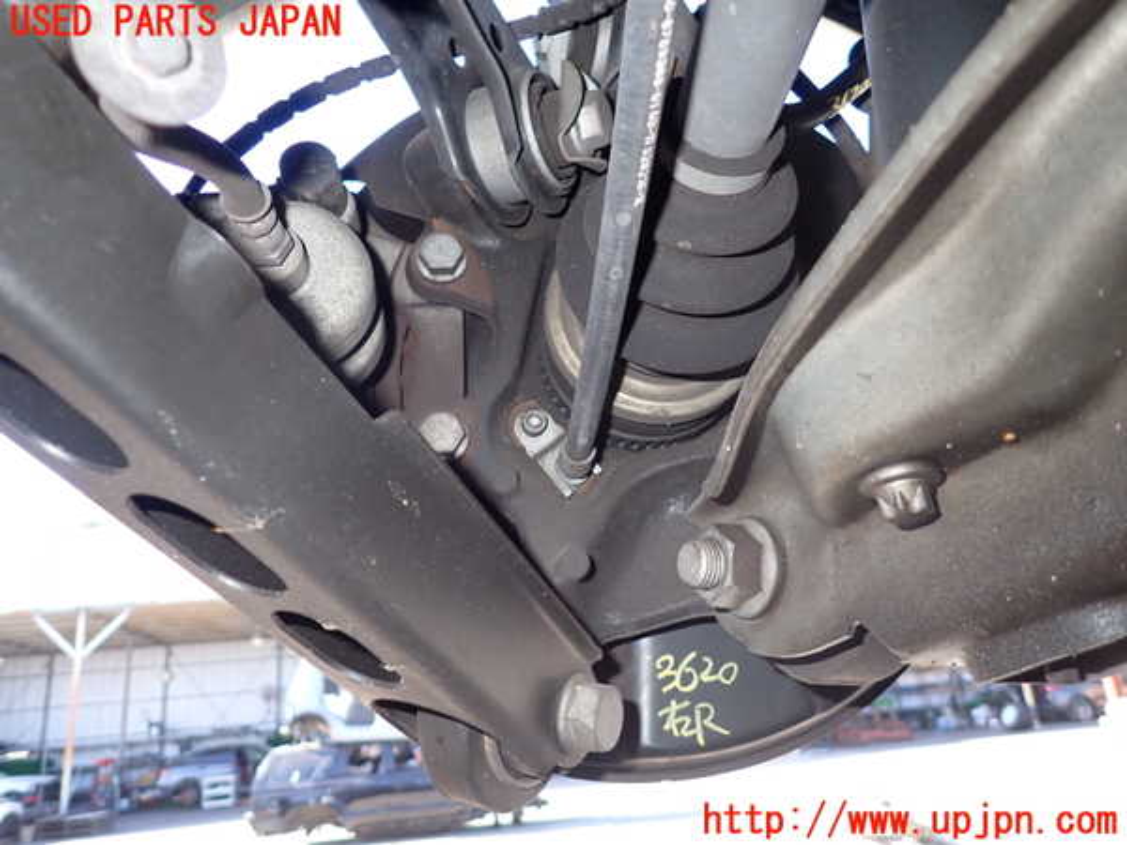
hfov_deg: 69.4
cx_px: 564
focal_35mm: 25
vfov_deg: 54.9
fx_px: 814
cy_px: 422
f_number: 5.6
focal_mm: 4.5
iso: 200
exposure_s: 1/30
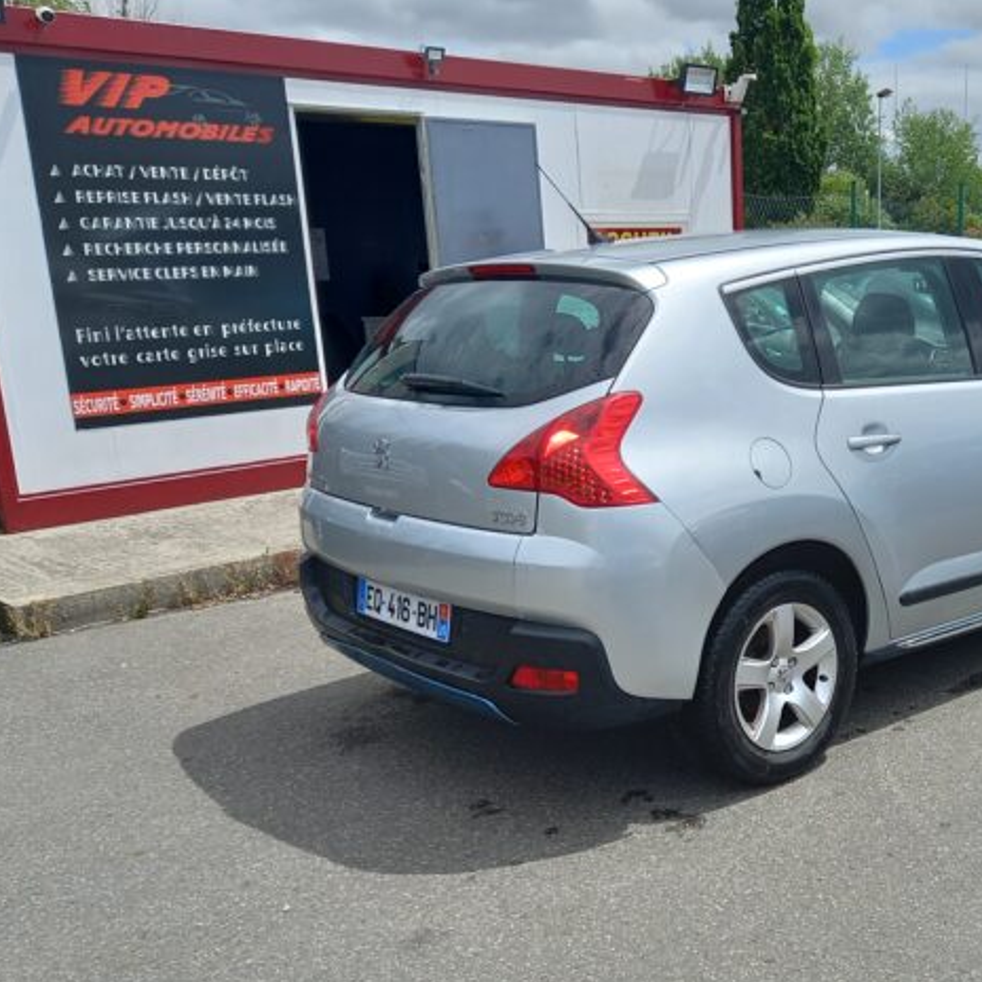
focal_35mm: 38
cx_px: 733
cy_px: 562
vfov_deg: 43.7
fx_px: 1220
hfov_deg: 42.5
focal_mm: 4.6
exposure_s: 1/802
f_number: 2
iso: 25
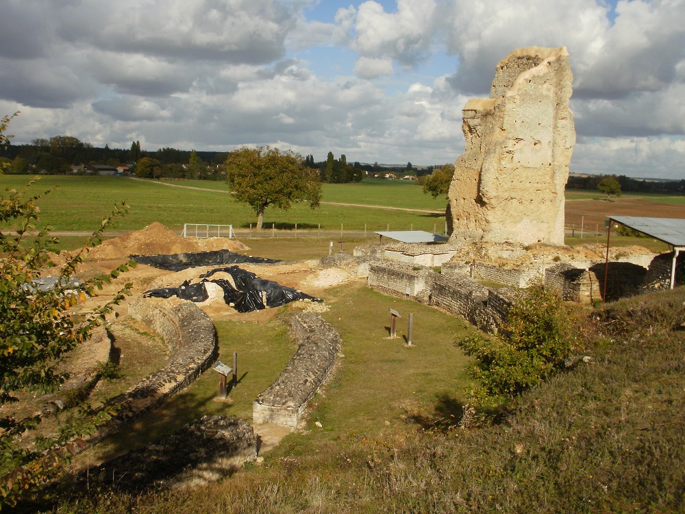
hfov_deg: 51.4
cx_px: 342
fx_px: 712
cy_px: 257
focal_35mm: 36
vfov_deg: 39.7
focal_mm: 6.3
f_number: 5.6
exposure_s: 1/640
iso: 100
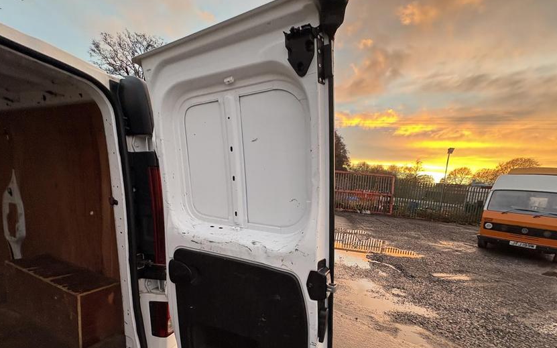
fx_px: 243
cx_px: 293
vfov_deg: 70.0
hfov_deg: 97.7
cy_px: 219
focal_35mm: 16
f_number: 2.2
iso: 250
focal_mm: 2.22
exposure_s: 1/60
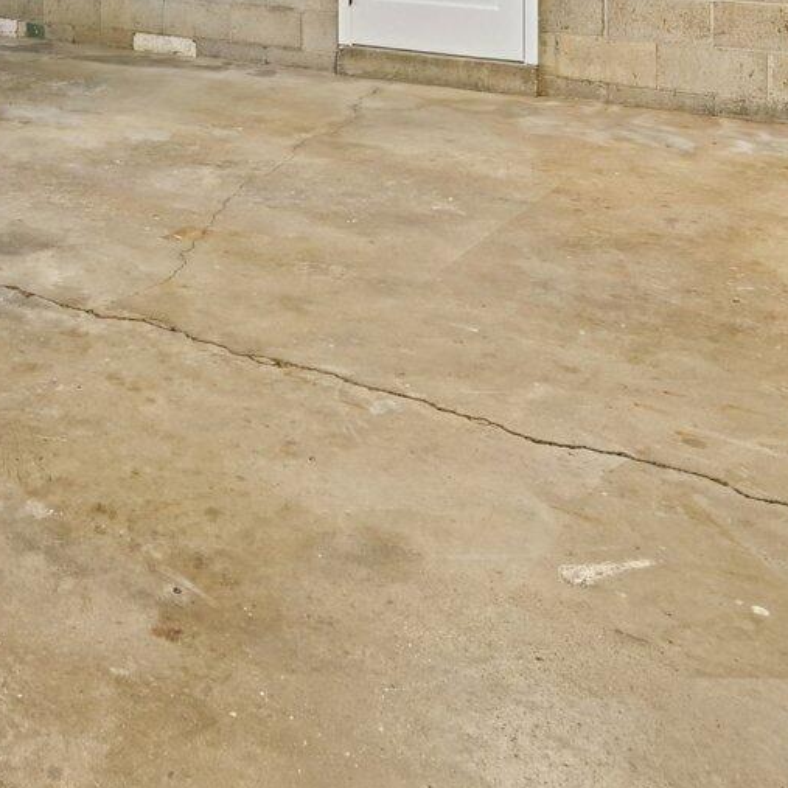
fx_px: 1236
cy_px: -162
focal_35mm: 48
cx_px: -92
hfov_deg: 31.2
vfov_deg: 30.1
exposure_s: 1/15
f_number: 4
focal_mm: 14
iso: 400
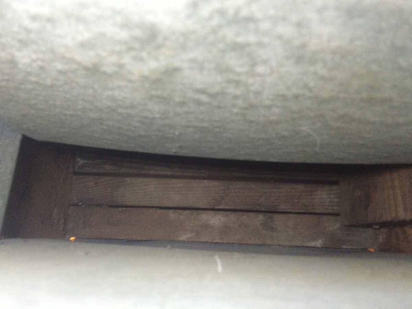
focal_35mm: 29
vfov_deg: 48.2
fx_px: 345
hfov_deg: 61.7
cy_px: 154
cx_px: 206
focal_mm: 4.15
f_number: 2.2
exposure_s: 1/24
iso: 320
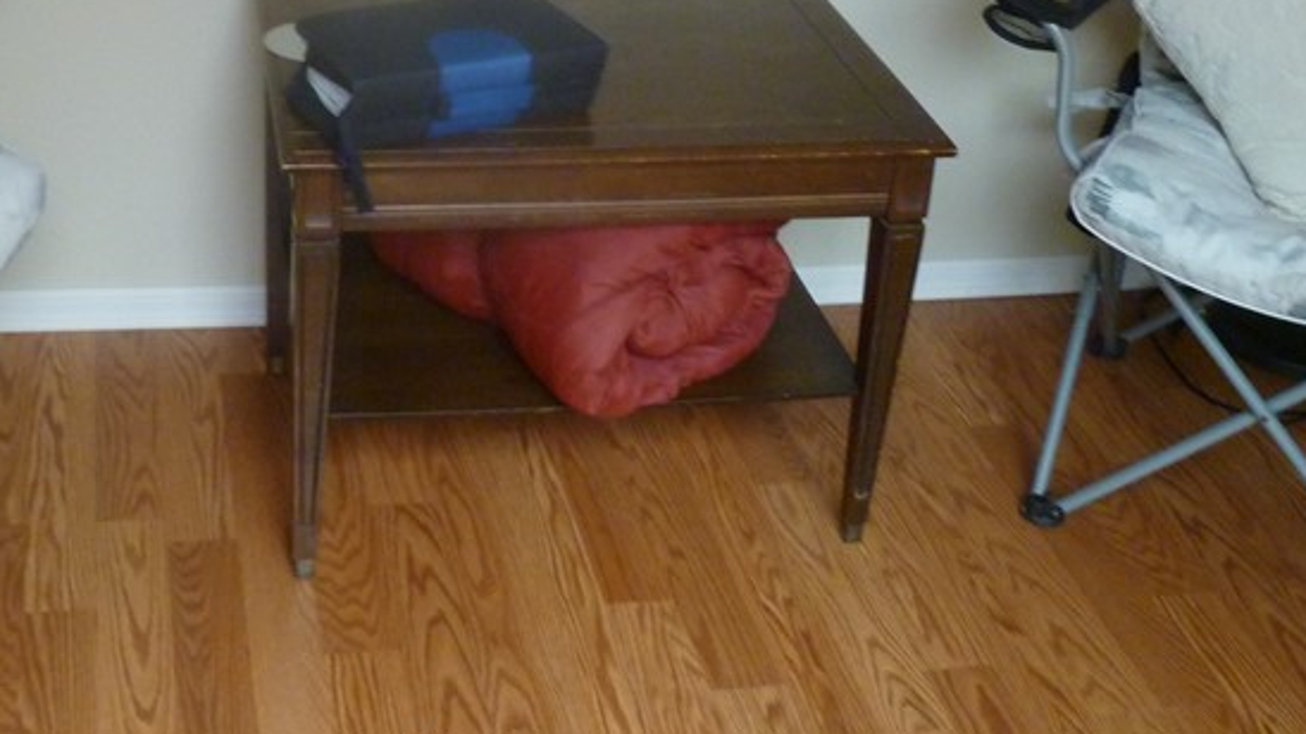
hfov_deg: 36.5
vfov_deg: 20.2
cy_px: -52
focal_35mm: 57
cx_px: 515
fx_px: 1974
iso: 320
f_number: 3.3
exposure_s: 1/125
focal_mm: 5
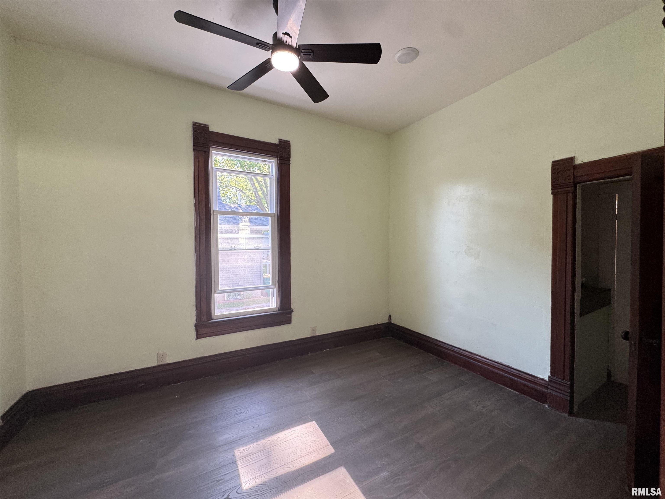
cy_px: 250
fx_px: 269
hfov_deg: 102.1
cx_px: 332
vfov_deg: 85.7
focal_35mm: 14
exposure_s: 1/99
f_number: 2.2
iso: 160
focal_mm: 2.22
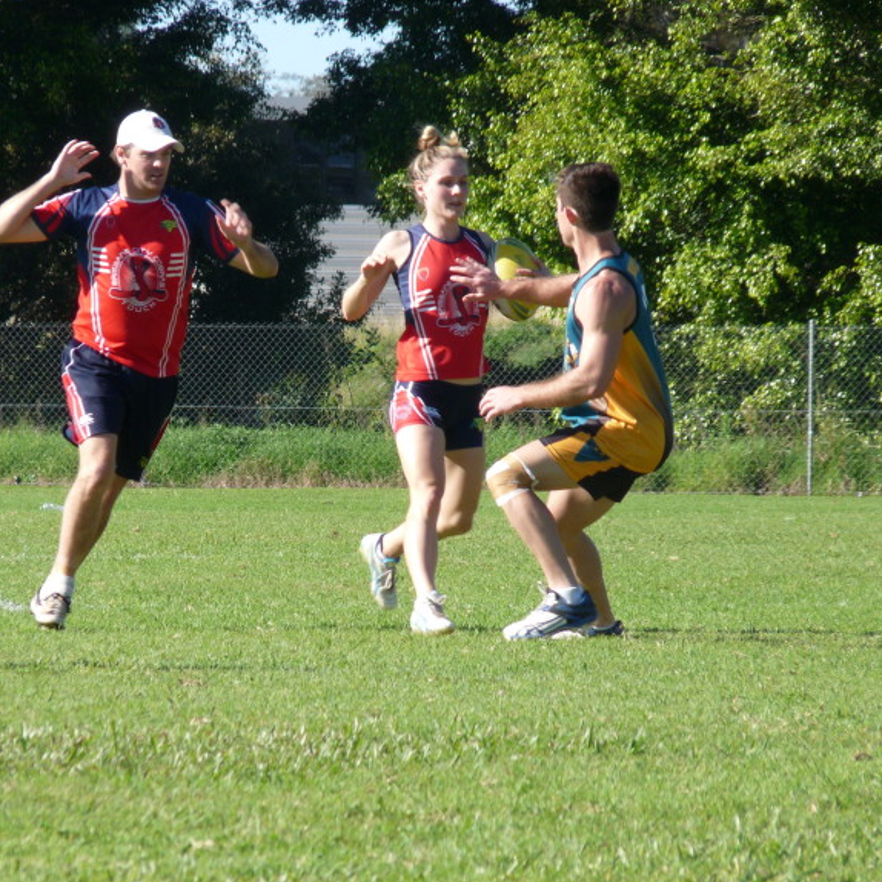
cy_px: 441
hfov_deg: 3.8
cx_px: 349
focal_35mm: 458
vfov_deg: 3.8
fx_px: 13203
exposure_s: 1/250
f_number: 5.6
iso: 100
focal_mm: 68.7
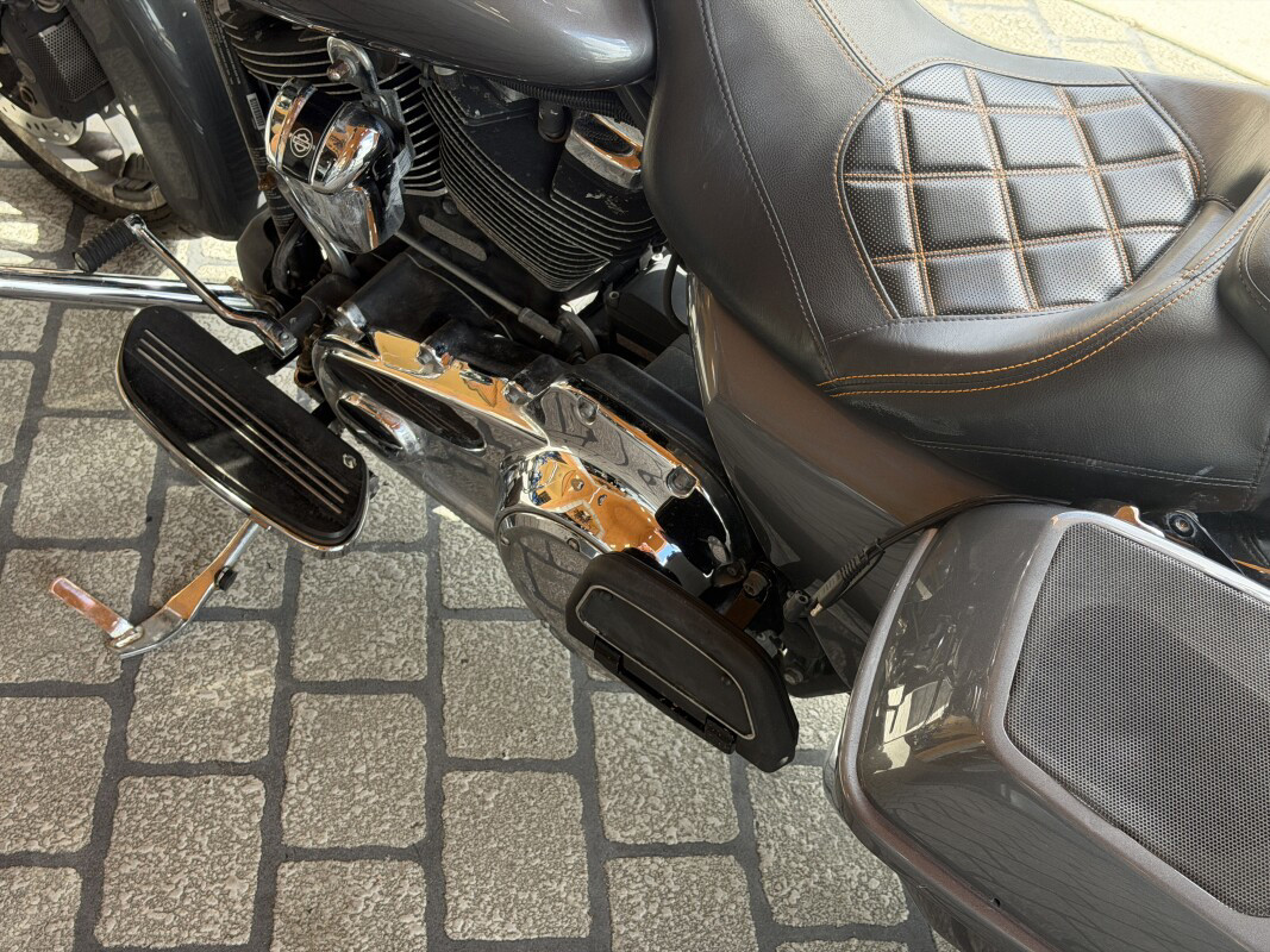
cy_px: 476
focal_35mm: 48
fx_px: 1761
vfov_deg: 30.3
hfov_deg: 39.7
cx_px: 635
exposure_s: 1/312
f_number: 1.78
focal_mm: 6.76
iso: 80
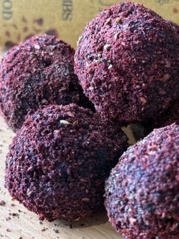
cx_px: 105
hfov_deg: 15.7
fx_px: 649
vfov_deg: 20.8
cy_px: 89
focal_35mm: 94
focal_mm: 6.76
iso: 320
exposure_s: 1/33
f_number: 1.78
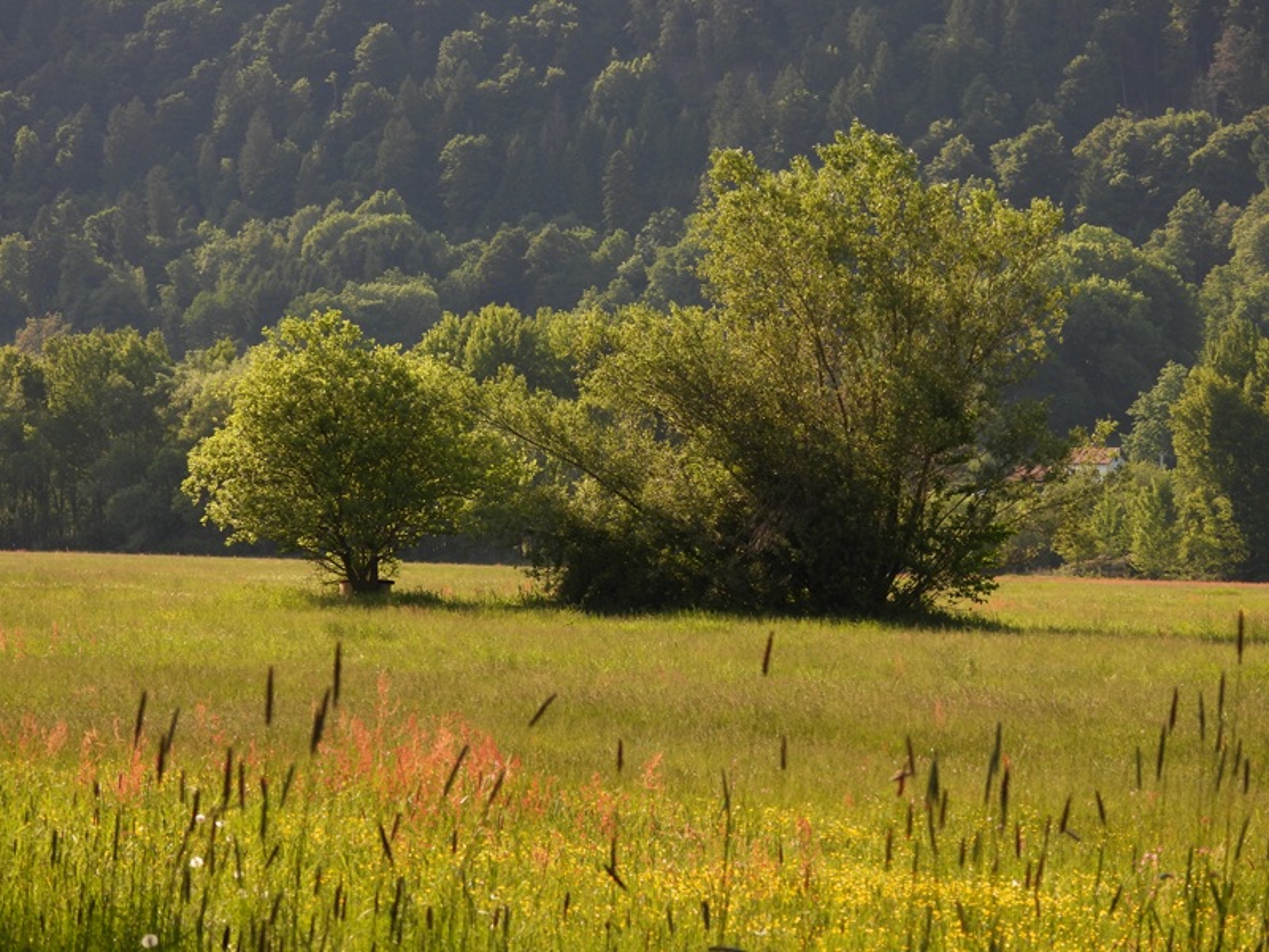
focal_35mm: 135
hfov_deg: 14.6
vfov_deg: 11.0
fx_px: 4949
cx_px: 634
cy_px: 476
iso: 100
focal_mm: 24.1
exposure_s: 1/400
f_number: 4
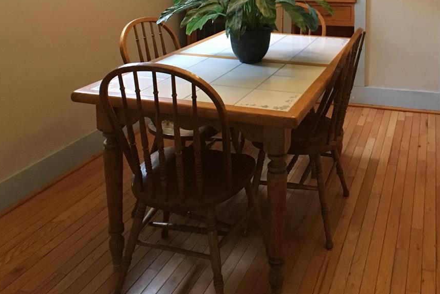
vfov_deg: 23.2
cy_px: -2
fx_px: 685
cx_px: 320
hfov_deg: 35.0
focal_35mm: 56
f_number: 2.2
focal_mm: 4.15
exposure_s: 1/30
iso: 250
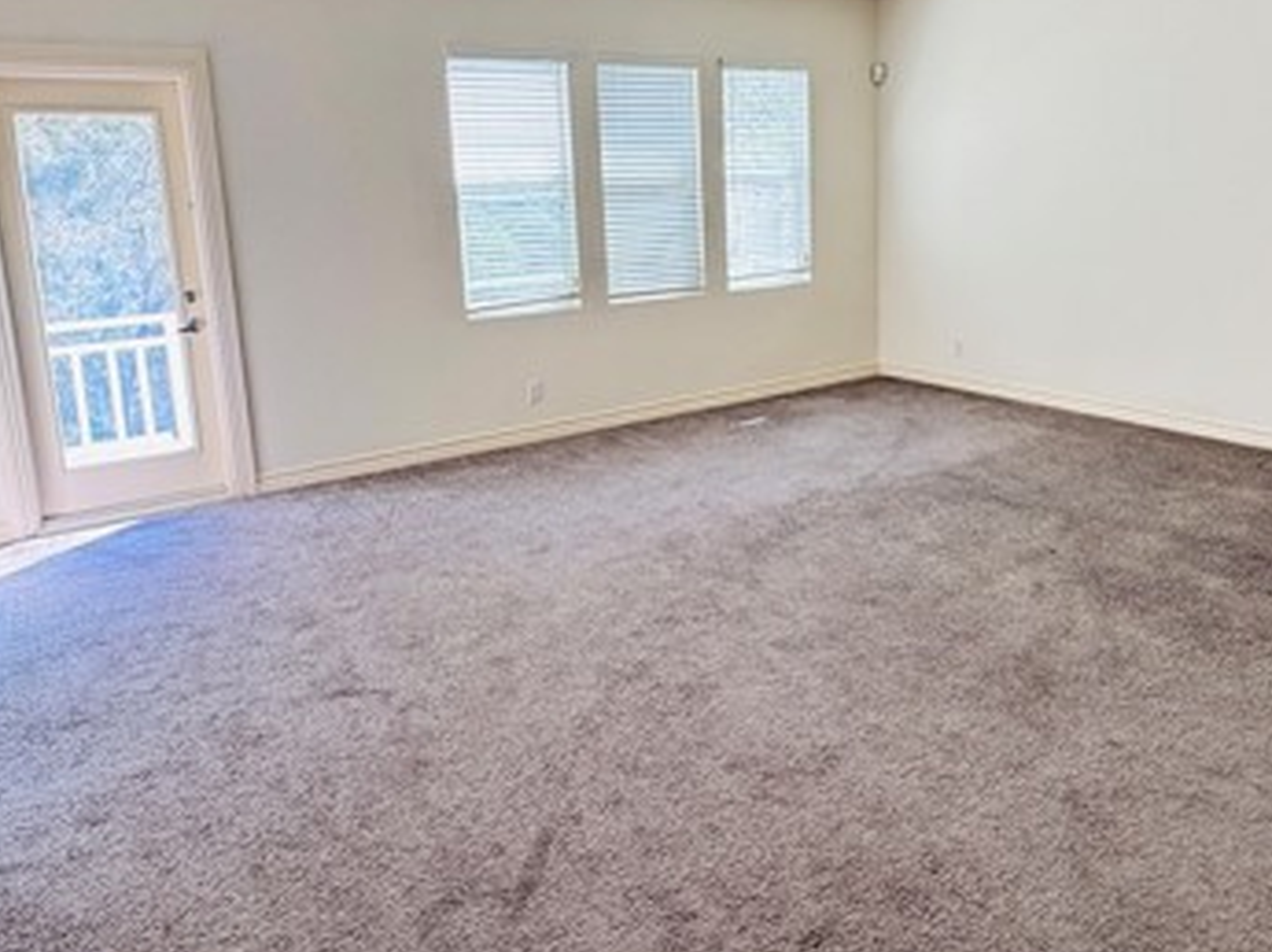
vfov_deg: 52.4
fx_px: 954
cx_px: 667
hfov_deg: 67.3
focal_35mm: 26
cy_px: 358
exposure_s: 1/99
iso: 64
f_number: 2.2
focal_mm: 2.22
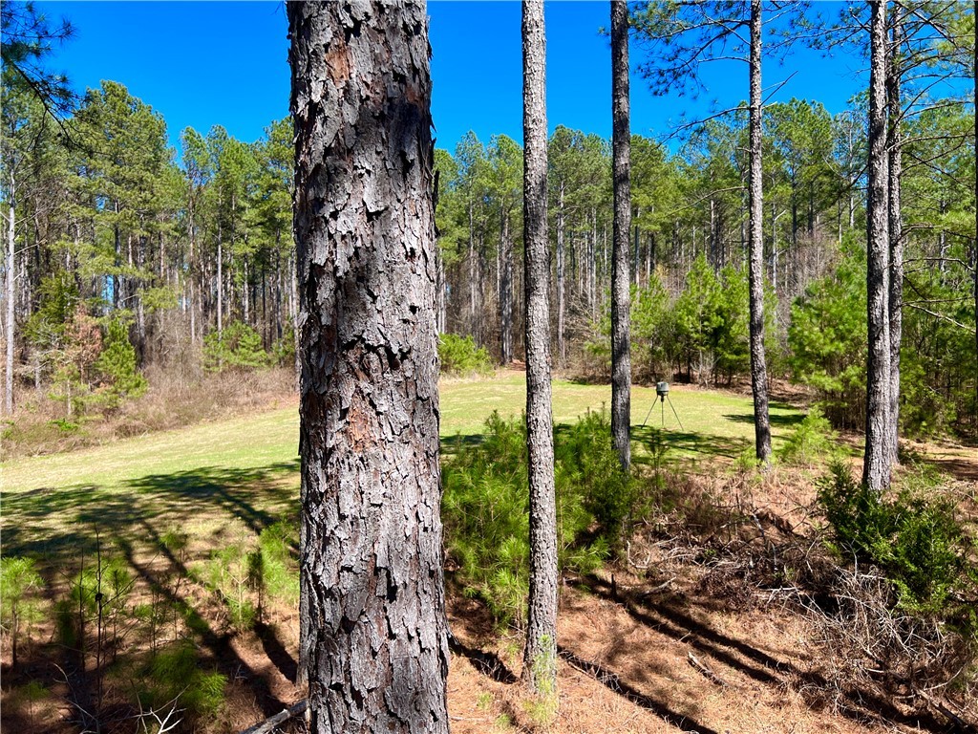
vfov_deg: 53.1
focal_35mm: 26
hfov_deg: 67.3
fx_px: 735
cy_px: 367
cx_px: 489
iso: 50
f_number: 1.5
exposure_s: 1/1575
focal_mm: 5.7
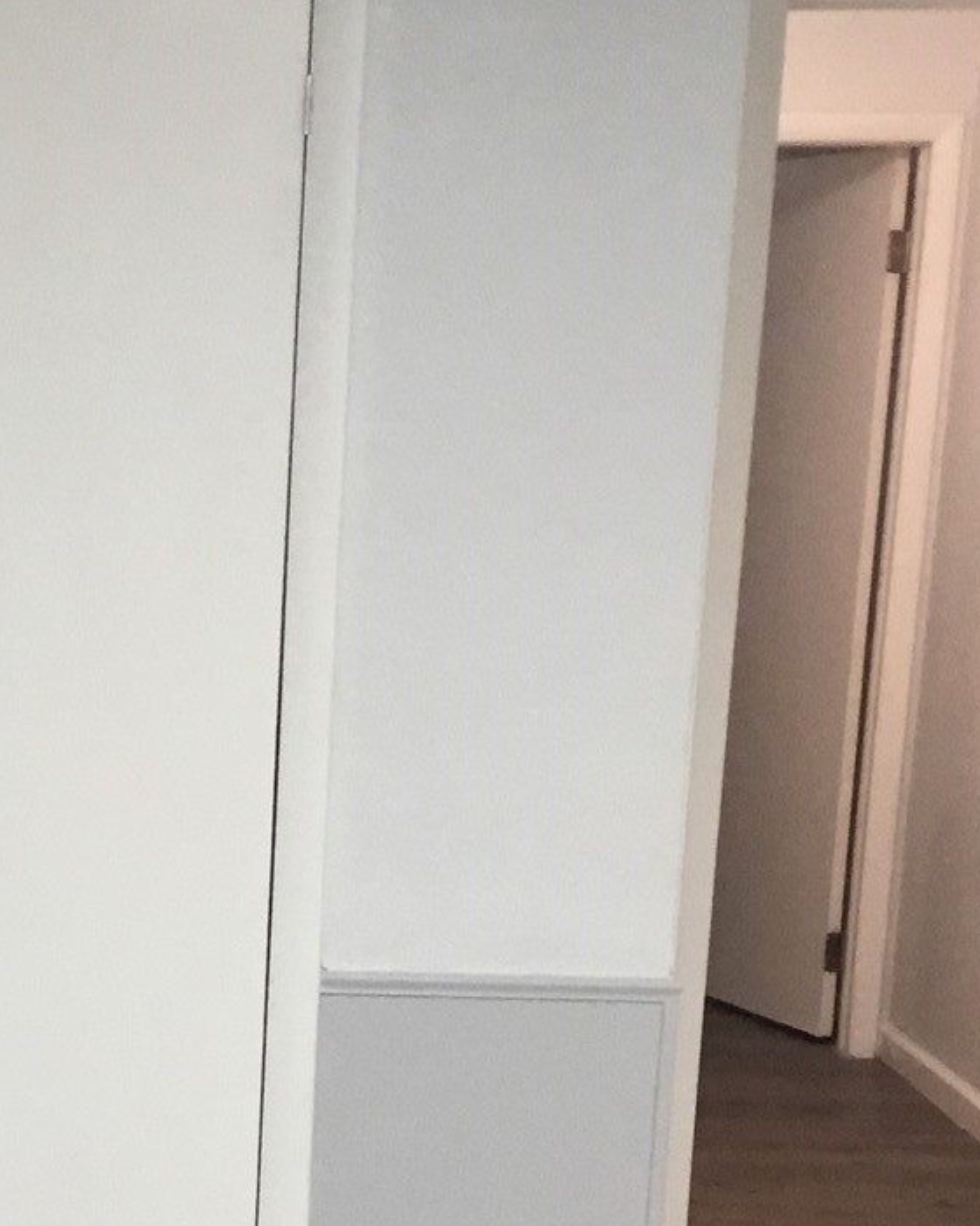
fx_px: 3009
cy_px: 1047
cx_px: -147
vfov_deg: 22.6
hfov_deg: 17.7
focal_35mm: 83
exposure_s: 1/30
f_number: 2.4
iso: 80
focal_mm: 3.3
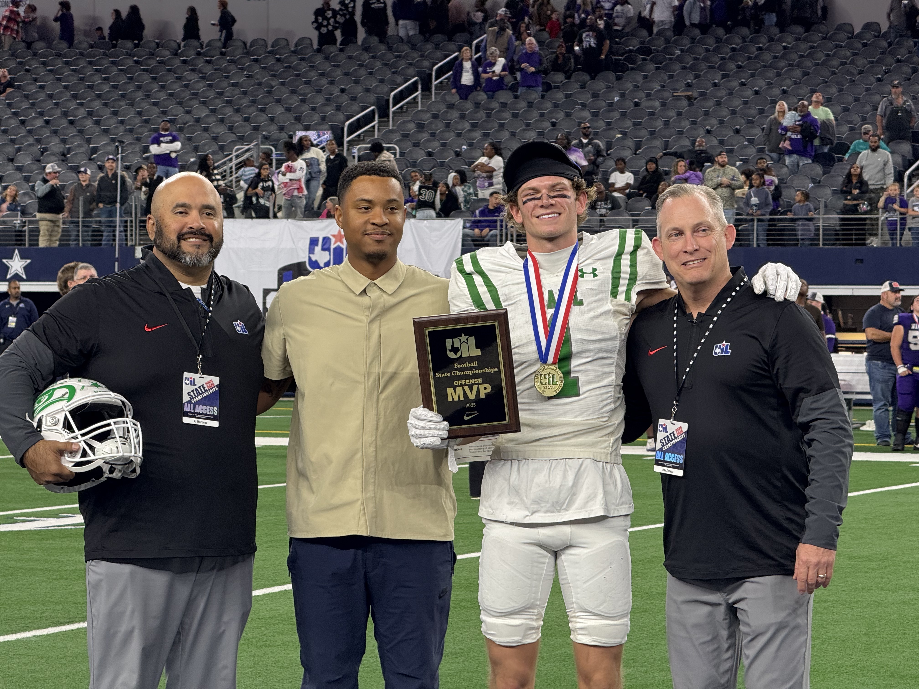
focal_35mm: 120
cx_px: 460
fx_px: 3186
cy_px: 344
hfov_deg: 16.4
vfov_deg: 12.3
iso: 100
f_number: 2.8
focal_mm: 15.66
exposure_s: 1/100
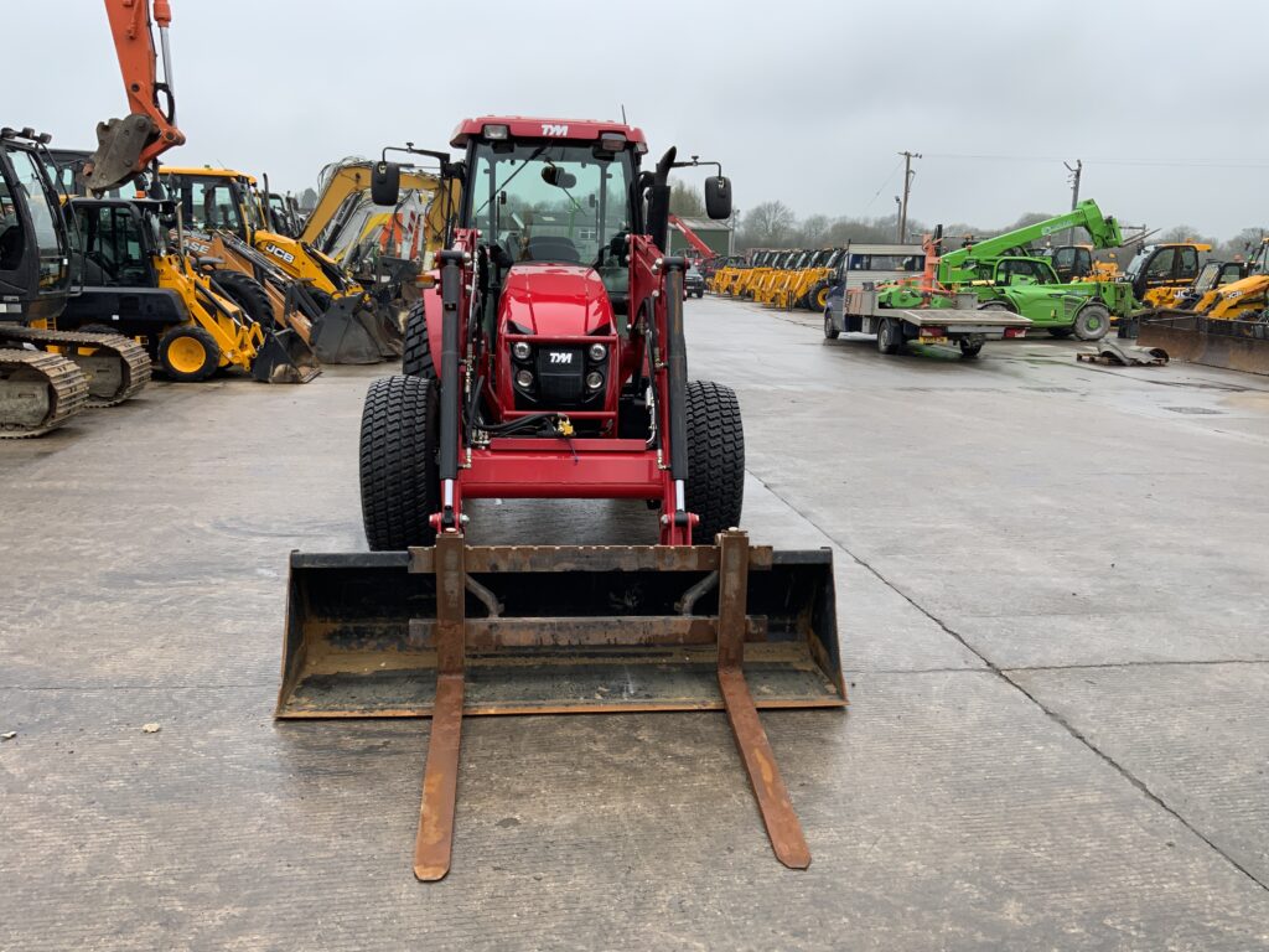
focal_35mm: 29
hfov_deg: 61.7
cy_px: 476
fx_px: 1063
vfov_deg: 48.2
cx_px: 634
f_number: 1.8
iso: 16
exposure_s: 1/529
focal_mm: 3
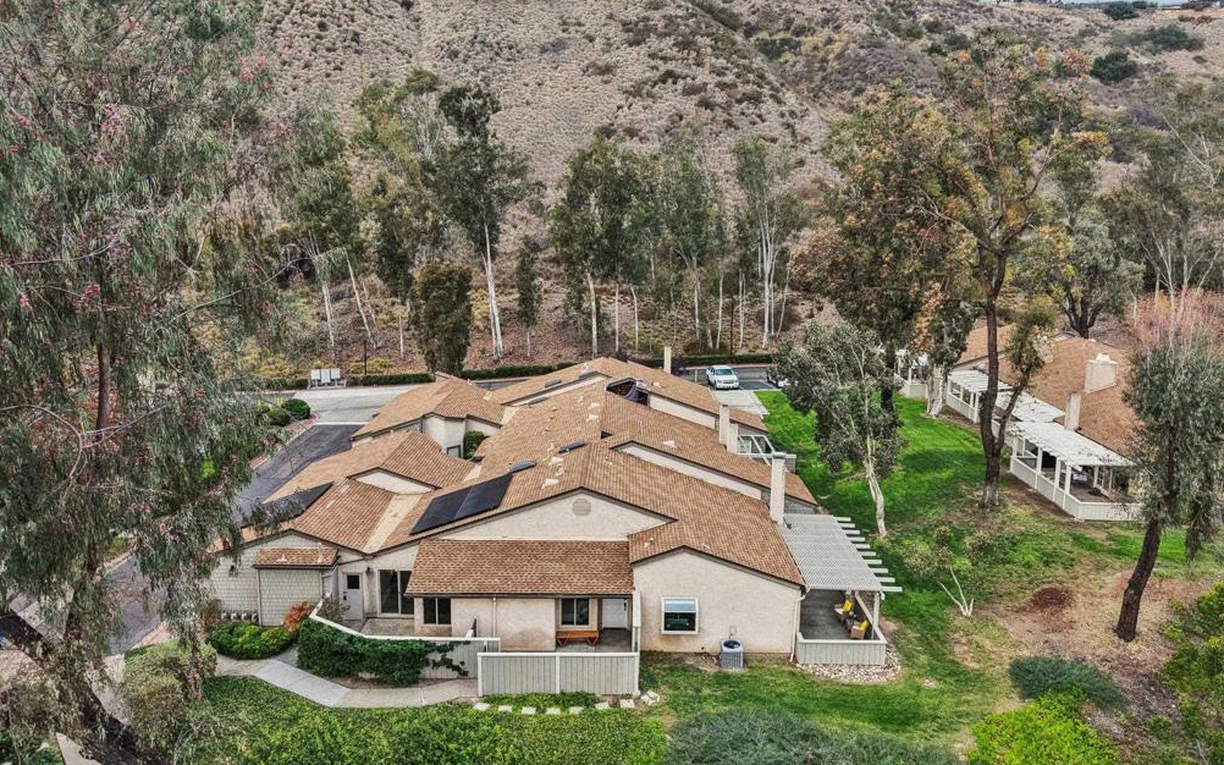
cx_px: 623
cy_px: 339
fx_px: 867
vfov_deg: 47.5
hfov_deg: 70.4
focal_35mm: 26
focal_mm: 8.7
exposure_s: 1/4000
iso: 320
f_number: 1.8
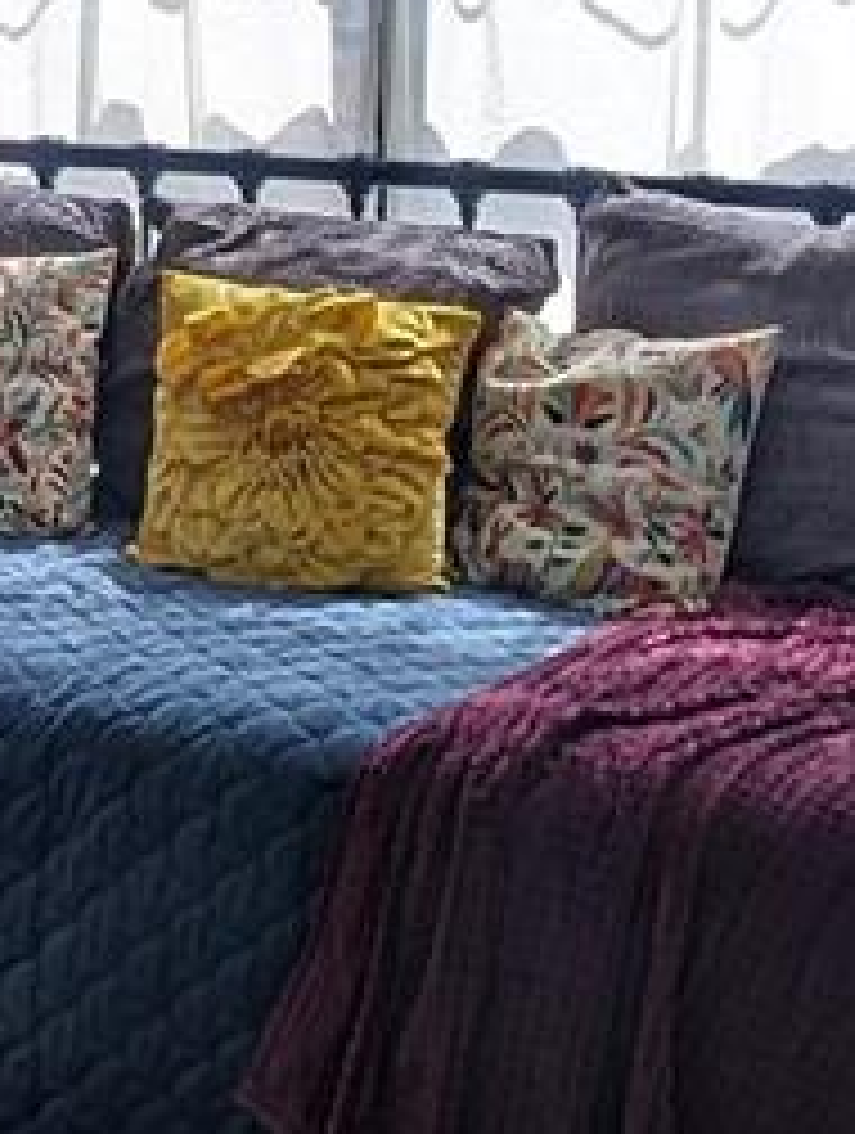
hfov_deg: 19.7
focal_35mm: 73
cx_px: 11
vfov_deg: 26.3
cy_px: 274
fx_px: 2396
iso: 46
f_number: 1.95
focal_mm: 2.23
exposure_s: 1/260
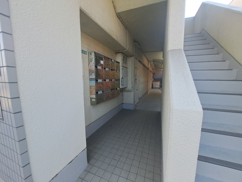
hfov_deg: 106.2
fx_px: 91
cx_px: 121
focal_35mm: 13
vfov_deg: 89.9
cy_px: 91
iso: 50
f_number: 2.2
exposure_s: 1/232
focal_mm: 1.74
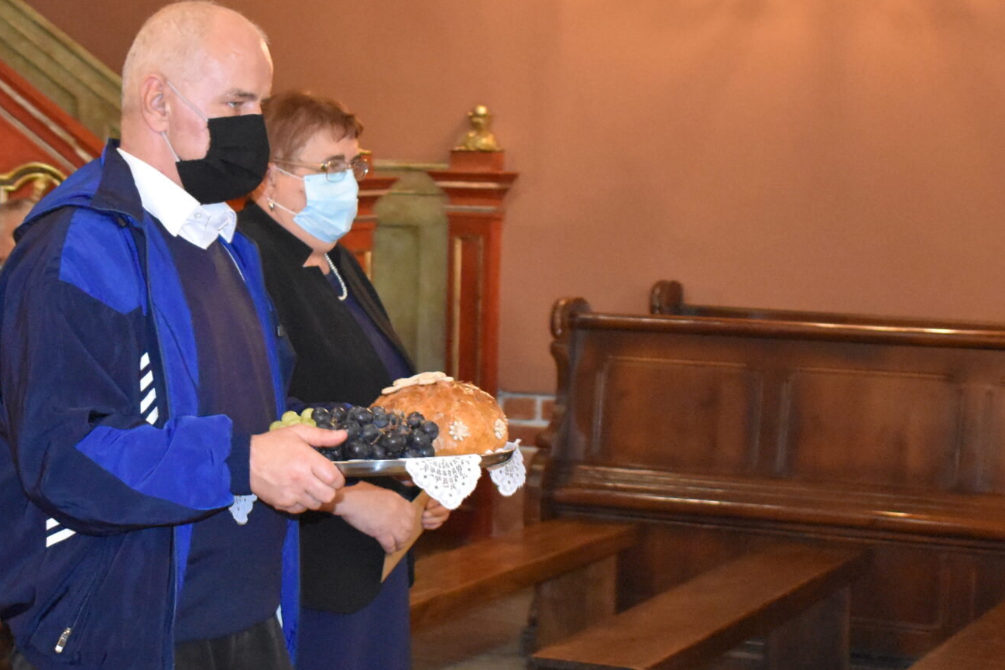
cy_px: 361
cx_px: 355
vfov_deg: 18.4
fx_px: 2065
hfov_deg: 27.2
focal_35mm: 74
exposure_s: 1/60
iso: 5600
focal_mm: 25
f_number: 4
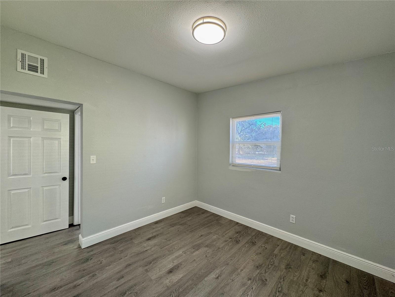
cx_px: 198
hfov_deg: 102.1
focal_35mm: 14
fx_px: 160
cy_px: 148
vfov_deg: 85.7
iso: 100
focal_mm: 2.22
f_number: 2.2
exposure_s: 1/120
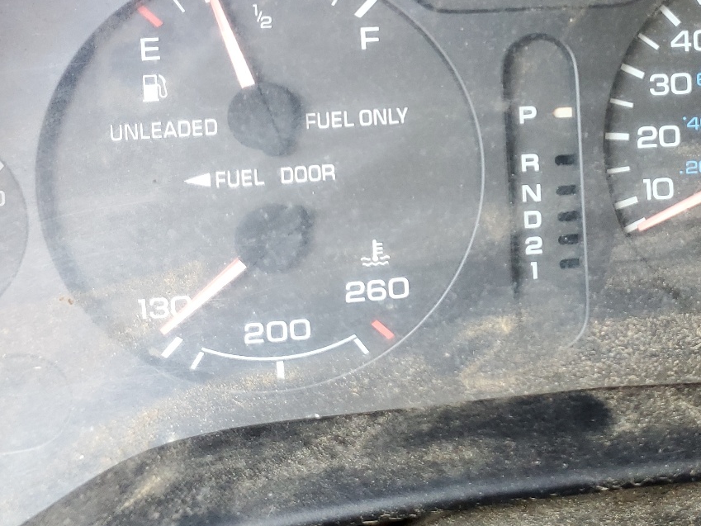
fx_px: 992
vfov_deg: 28.7
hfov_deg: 37.2
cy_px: 69
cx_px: 581
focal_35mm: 49
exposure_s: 1/60.2
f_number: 1.5
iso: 130
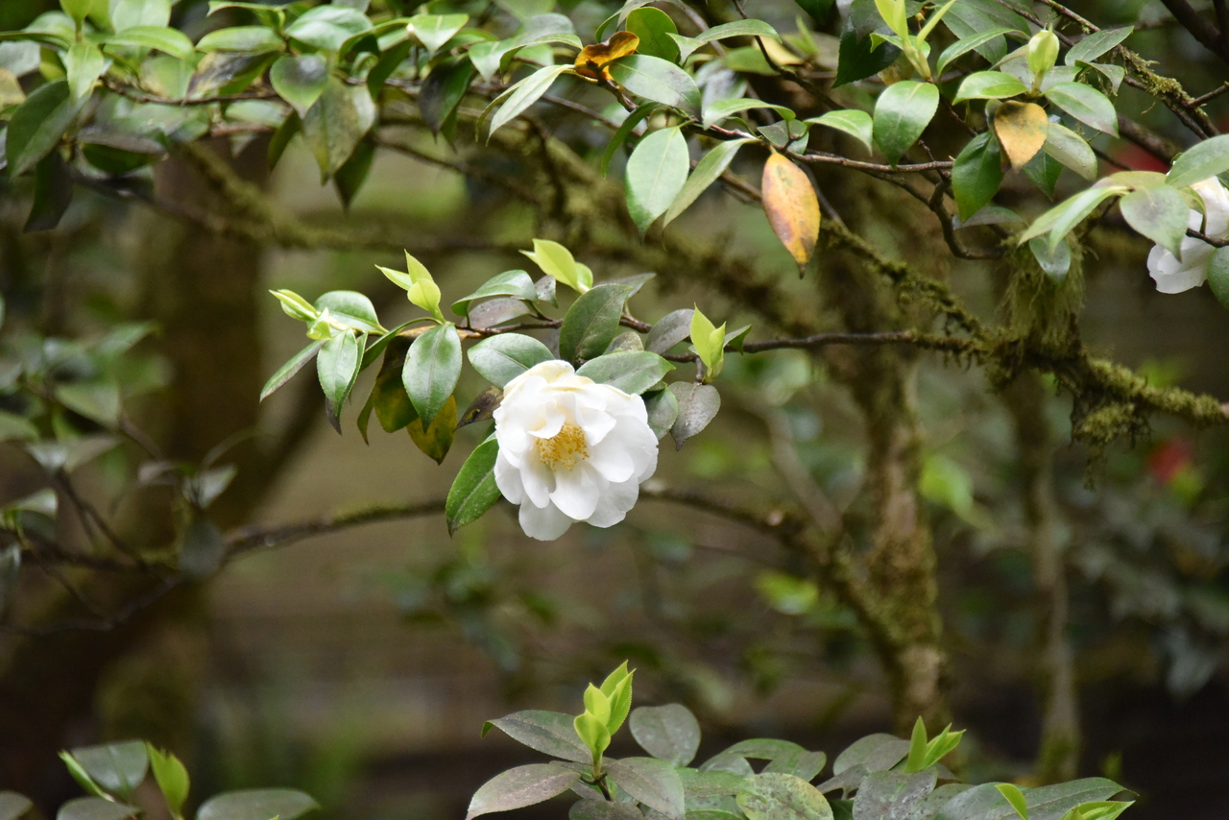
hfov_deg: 6.9
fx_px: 10243
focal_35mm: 300
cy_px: 410
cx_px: 614
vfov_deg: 4.6
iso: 5600
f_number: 5.6
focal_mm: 300
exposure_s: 1/640
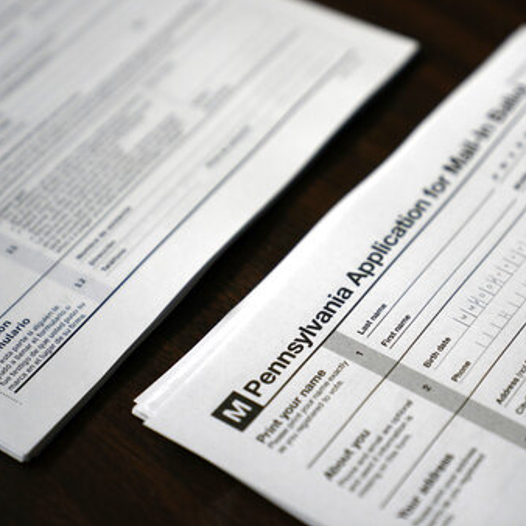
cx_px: 378
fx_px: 1547
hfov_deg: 19.2
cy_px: 262
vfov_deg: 19.3
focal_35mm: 90
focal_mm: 70
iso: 640
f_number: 2.8
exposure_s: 1/500
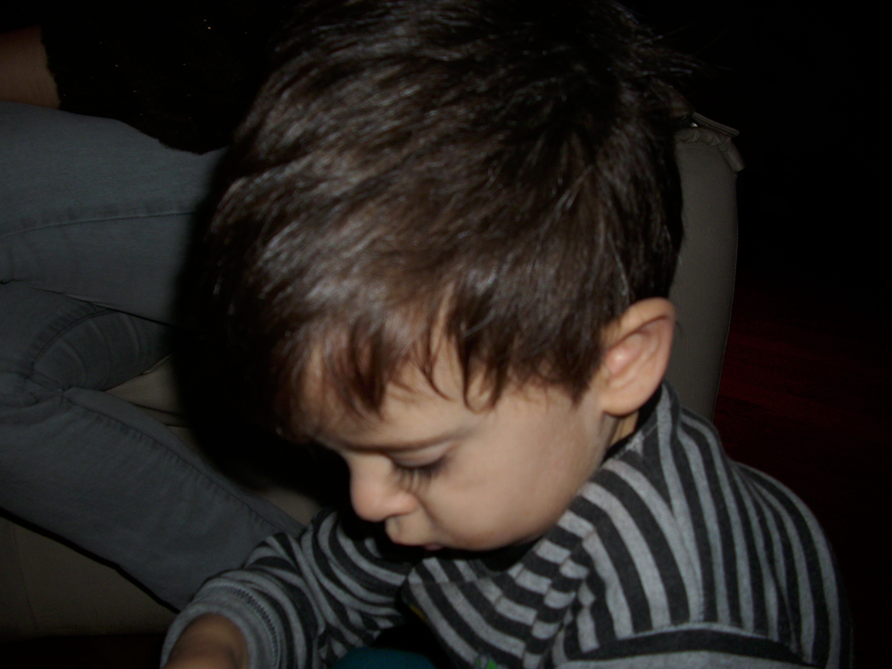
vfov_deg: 45.4
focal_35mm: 31
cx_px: 446
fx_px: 799
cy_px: 334
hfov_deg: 58.4
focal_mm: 6.2
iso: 50
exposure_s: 1/60
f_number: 2.8
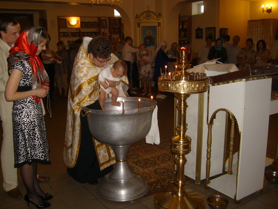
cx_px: 139
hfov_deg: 52.6
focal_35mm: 35
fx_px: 281
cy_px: 104
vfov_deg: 40.7
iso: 100
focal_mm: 5.8
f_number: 2.8
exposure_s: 1/45
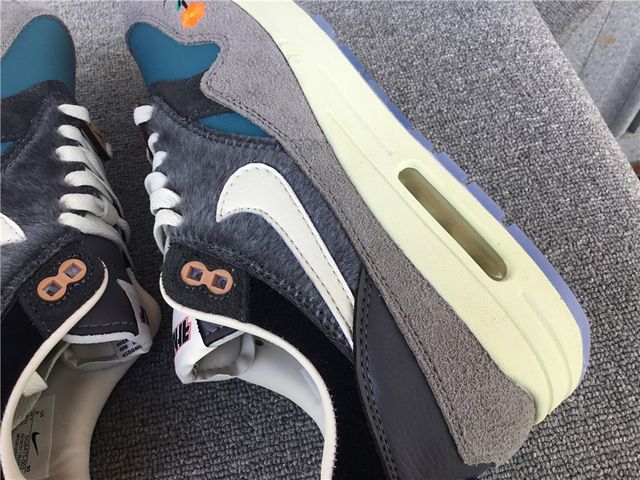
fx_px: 573
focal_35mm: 31
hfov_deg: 58.4
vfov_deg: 45.4
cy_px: 240
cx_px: 320
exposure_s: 1/114
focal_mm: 3.3
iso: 25
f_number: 2.4
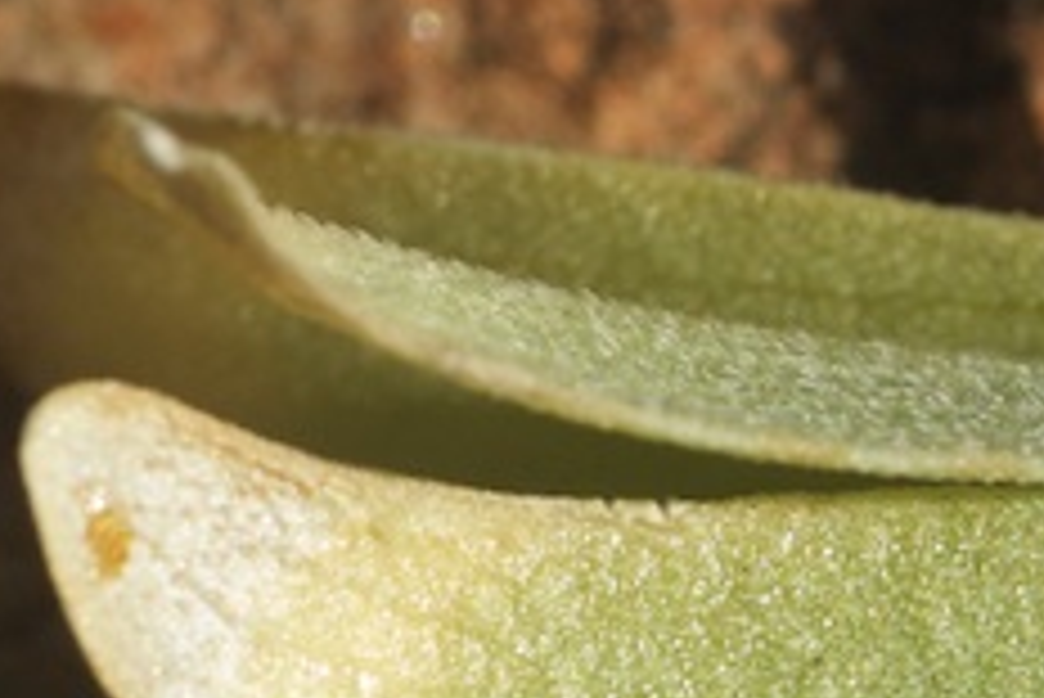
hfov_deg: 3.5
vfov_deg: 2.4
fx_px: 16917
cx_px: 1858
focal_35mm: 583
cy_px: 669
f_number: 14
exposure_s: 1/200
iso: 200
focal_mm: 90
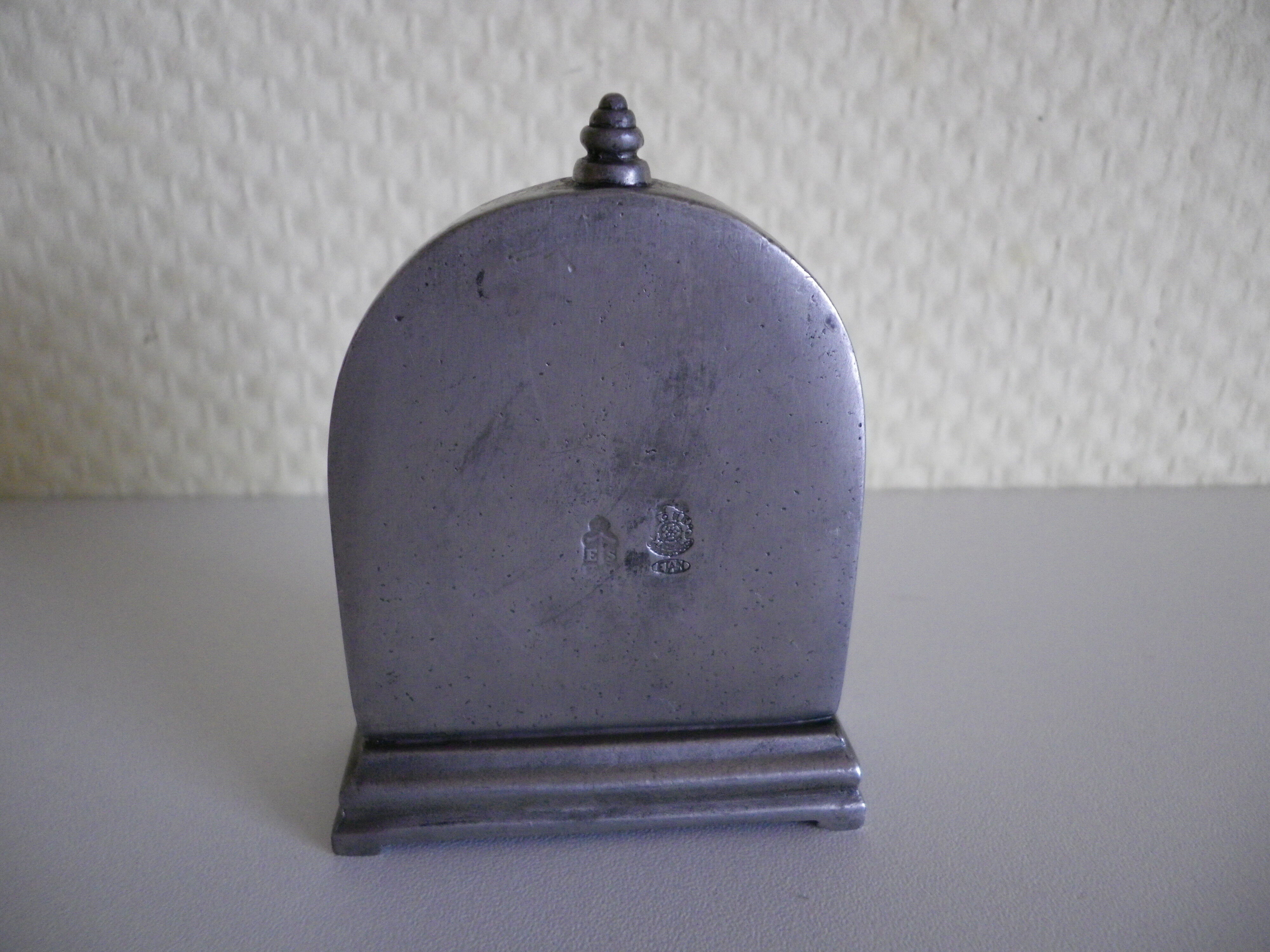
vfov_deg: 49.7
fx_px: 1027
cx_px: 635
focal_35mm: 28
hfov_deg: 63.4
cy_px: 476
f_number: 2.6
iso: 250
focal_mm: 4.9
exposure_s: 1/60
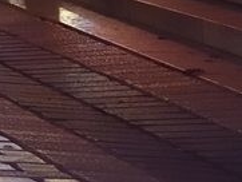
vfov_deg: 2.5
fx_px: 4162
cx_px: -686
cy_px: -498
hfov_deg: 3.2
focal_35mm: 595
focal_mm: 70
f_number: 6.3
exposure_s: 1/13
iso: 1600
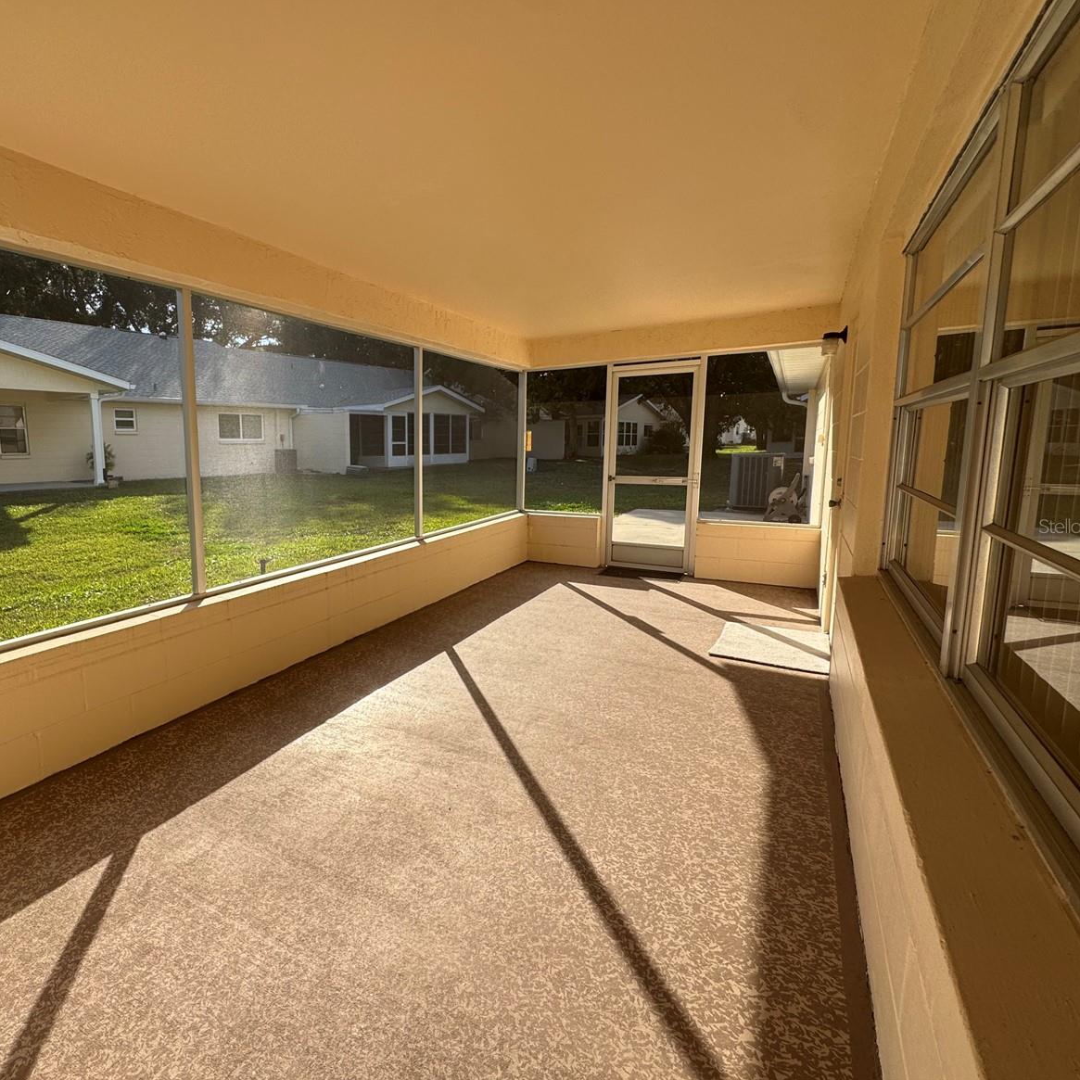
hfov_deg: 81.9
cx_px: 385
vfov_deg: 83.9
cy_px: 526
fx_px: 600
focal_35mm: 17
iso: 50
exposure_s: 1/889
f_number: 2.2
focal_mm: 2.22
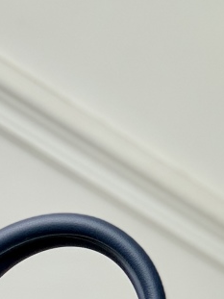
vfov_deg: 8.1
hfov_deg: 6.1
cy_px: 424
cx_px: -144
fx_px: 2081
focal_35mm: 241
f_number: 2.4
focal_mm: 6
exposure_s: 1/122
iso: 25
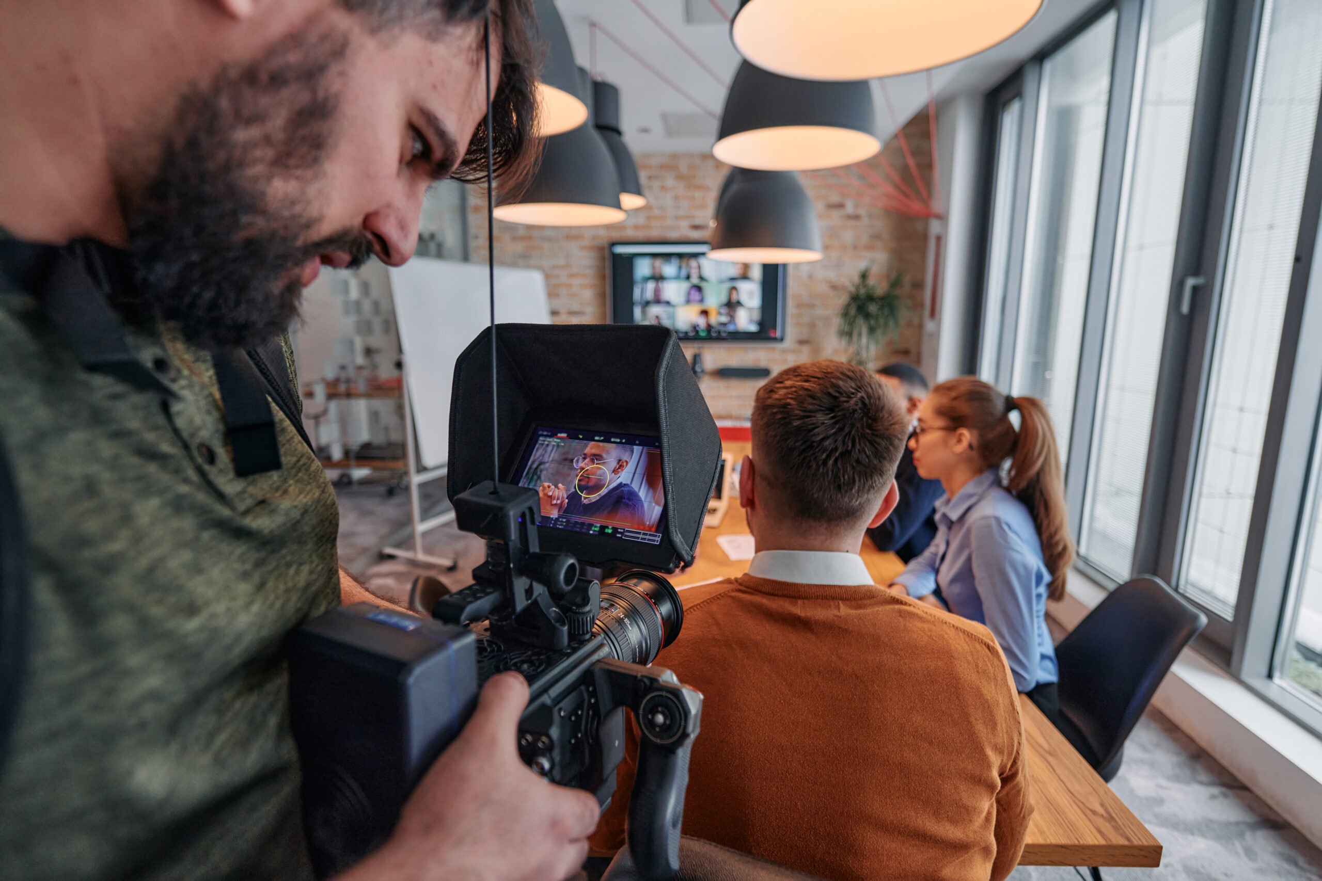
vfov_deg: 67.4
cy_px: 440
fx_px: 661
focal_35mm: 18
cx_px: 661
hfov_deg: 90.0
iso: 1000
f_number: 3.2
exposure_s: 1/200
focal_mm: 18
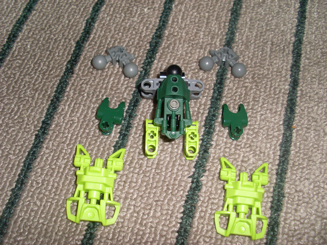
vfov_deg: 37.7
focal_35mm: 38
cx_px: 164
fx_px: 359
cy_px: 122
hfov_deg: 49.0
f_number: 7.7
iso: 100
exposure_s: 1/45
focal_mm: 6.3
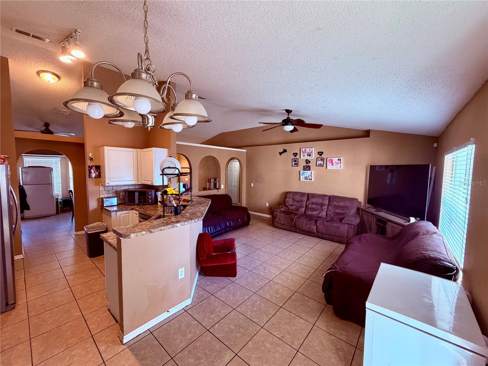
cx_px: 244
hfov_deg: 102.1
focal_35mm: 14
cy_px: 183
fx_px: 197
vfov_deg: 85.7
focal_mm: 2.22
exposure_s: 1/60
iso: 250
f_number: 2.2
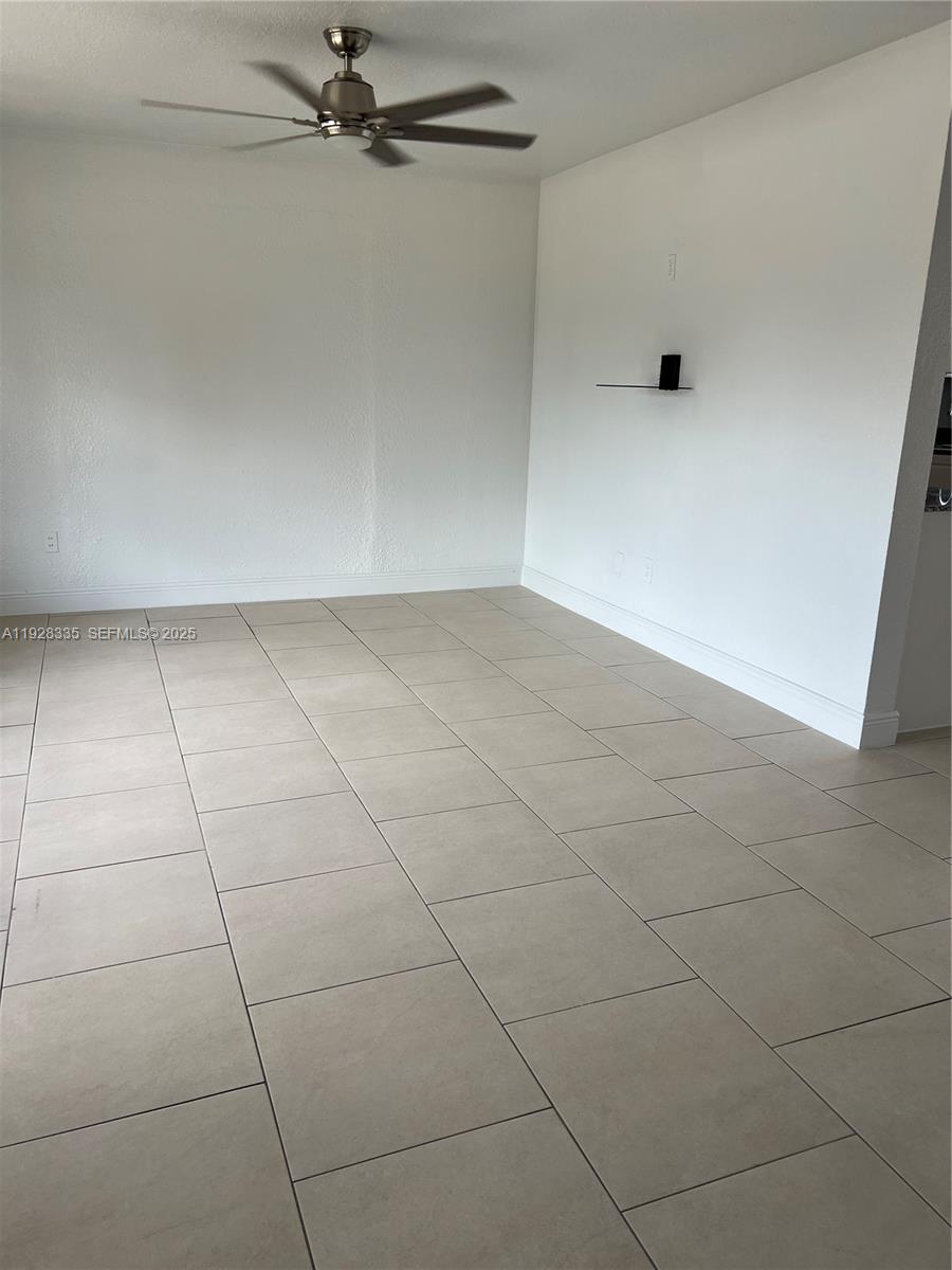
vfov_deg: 67.3
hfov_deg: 53.1
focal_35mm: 26
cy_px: 635
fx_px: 953
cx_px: 476
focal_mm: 5.7
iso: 40
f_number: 1.5
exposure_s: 1/121
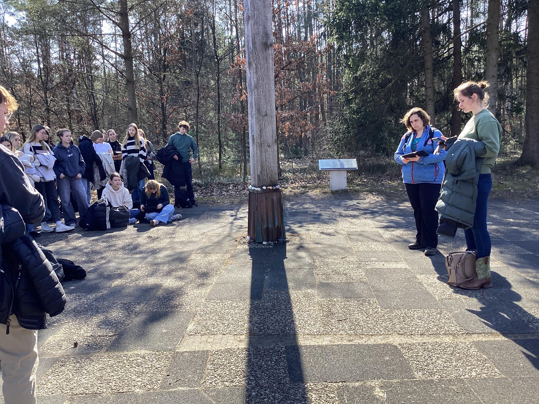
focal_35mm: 31
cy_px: 202
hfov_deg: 58.4
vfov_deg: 45.4
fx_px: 483
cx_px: 270
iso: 25
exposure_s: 1/307
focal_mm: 3.3
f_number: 2.4
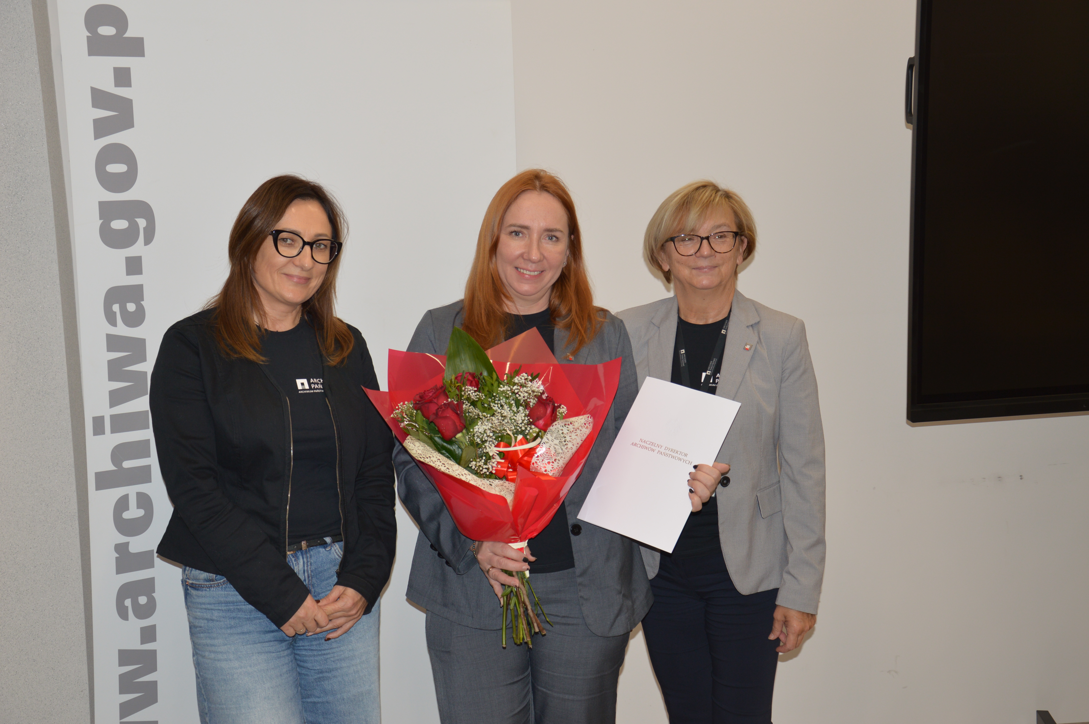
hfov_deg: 37.9
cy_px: 362
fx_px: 1587
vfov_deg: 25.7
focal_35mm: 52
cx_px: 544
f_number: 4.5
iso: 200
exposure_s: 1/30
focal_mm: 35
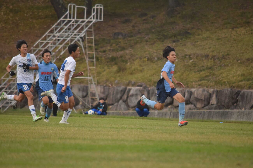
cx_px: 126
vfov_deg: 3.1
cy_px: 84
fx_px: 3163
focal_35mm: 450
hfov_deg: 4.6
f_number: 5.6
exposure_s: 1/2500
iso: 2500
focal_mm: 300
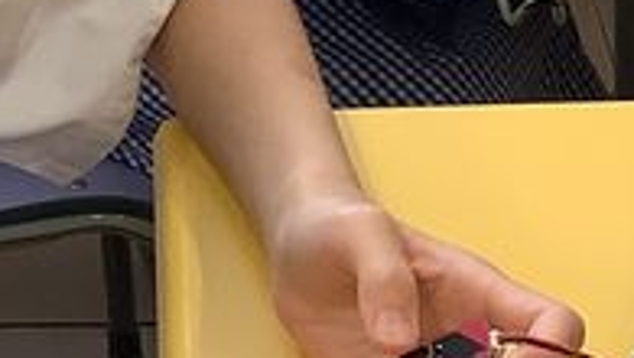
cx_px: -85
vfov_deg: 7.3
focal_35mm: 166
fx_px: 2793
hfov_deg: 12.7
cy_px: -72
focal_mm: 3.3
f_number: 2.4
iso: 80
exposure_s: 1/50
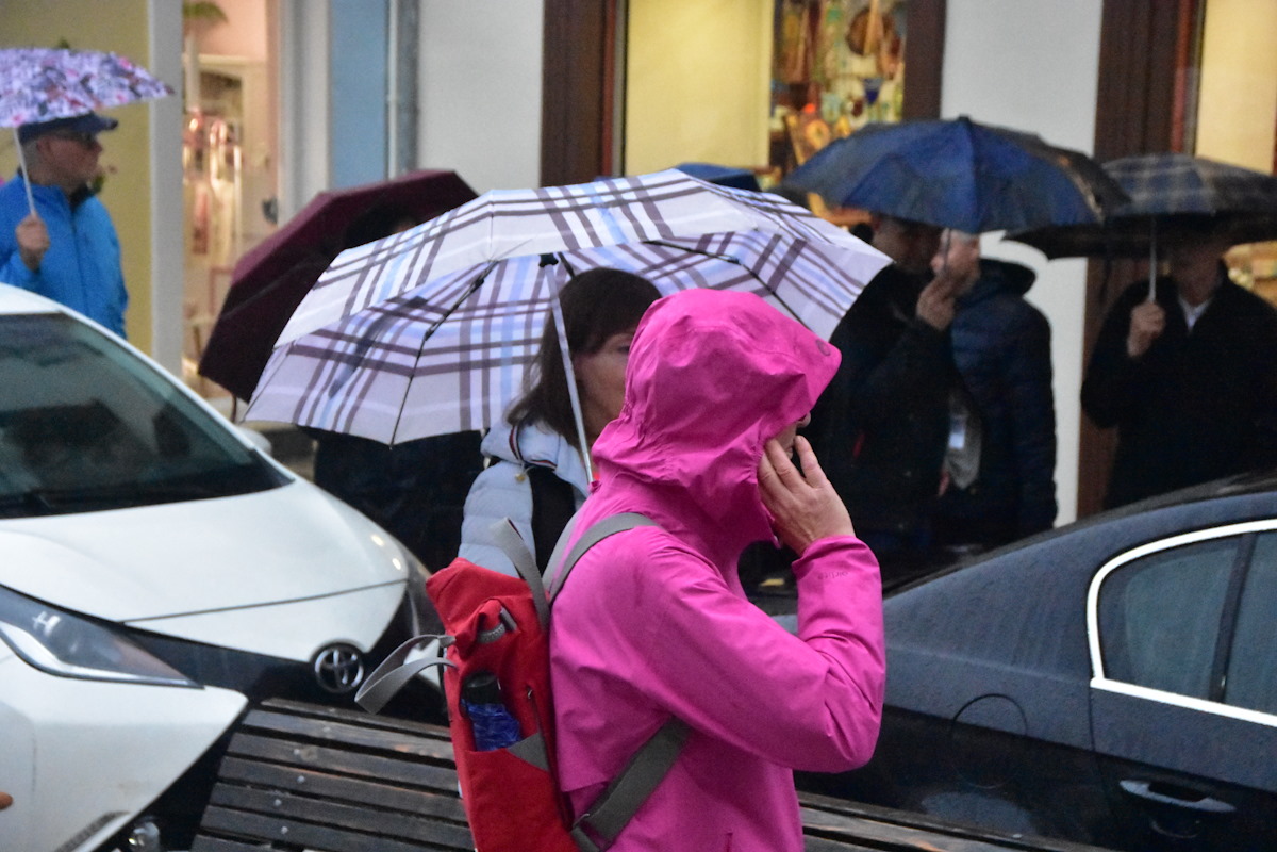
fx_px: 3990
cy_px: 426
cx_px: 638
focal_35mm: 112
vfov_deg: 12.2
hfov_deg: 18.2
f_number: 8
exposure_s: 1/1000
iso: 20000
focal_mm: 75
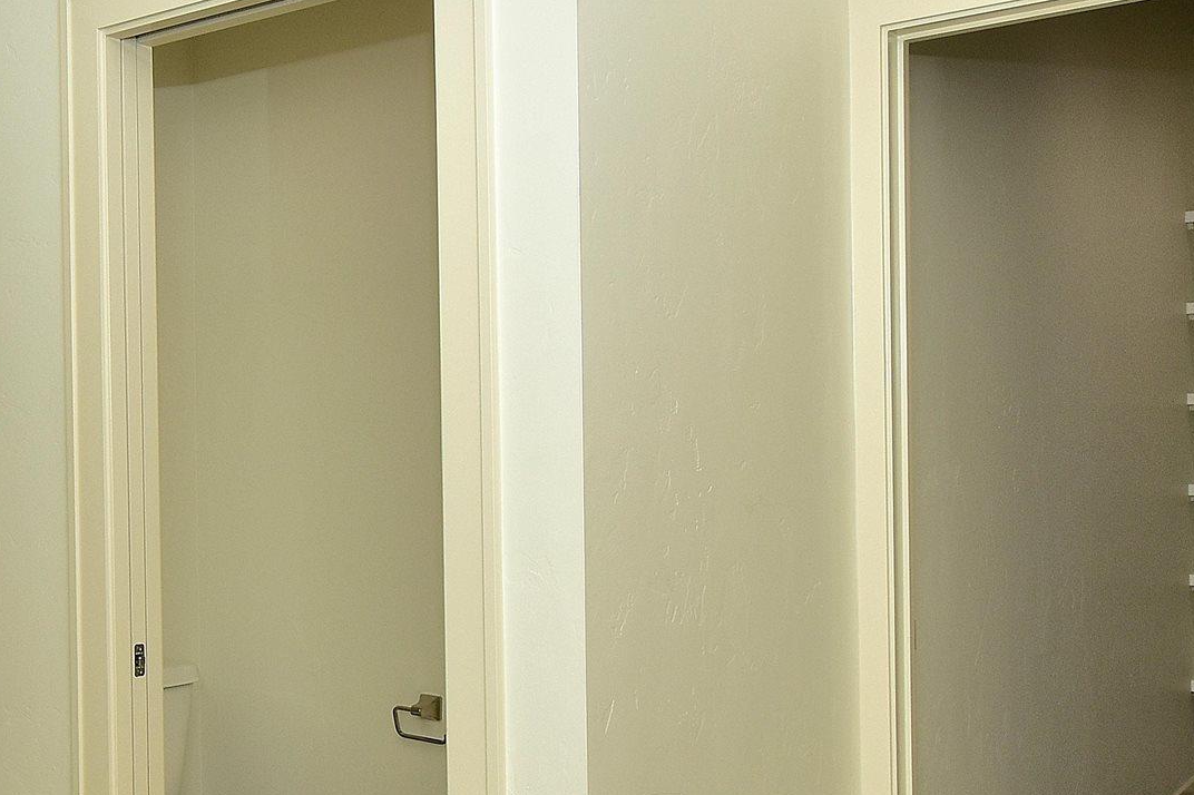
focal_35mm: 43
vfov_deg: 31.1
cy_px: 443
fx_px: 1426
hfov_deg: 42.9
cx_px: 199
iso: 200
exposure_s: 1/60
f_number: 10
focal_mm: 10
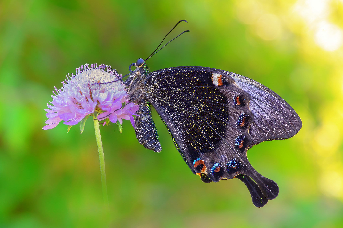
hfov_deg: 13.7
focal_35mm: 150
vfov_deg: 9.1
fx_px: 1428
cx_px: 172
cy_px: 114
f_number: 10
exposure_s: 1/4
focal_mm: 100
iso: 100
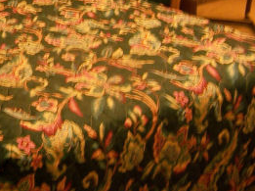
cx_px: -30
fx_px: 559
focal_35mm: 76
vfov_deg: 18.8
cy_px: 3
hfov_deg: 23.9
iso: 80
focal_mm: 5.5
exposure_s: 1/2
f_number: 3.4
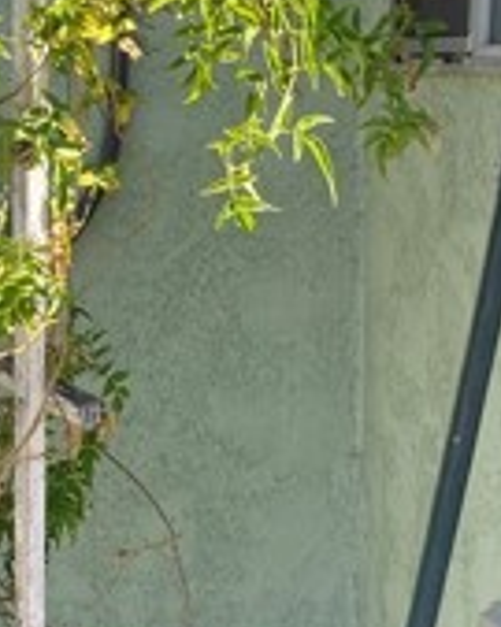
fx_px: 1781
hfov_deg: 16.0
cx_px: 271
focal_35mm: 96
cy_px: 950
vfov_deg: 17.8
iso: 32
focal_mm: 4.25
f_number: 1.8
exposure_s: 1/389
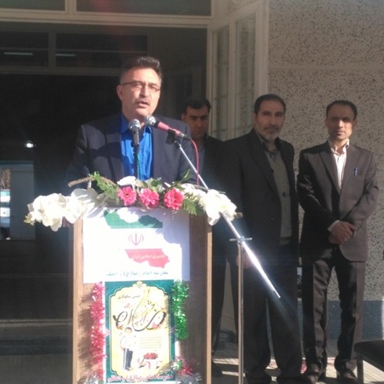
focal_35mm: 34
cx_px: 150
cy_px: 193
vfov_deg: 48.5
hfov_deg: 48.1
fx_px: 427
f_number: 2
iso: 100
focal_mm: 2.96
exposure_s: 1/599
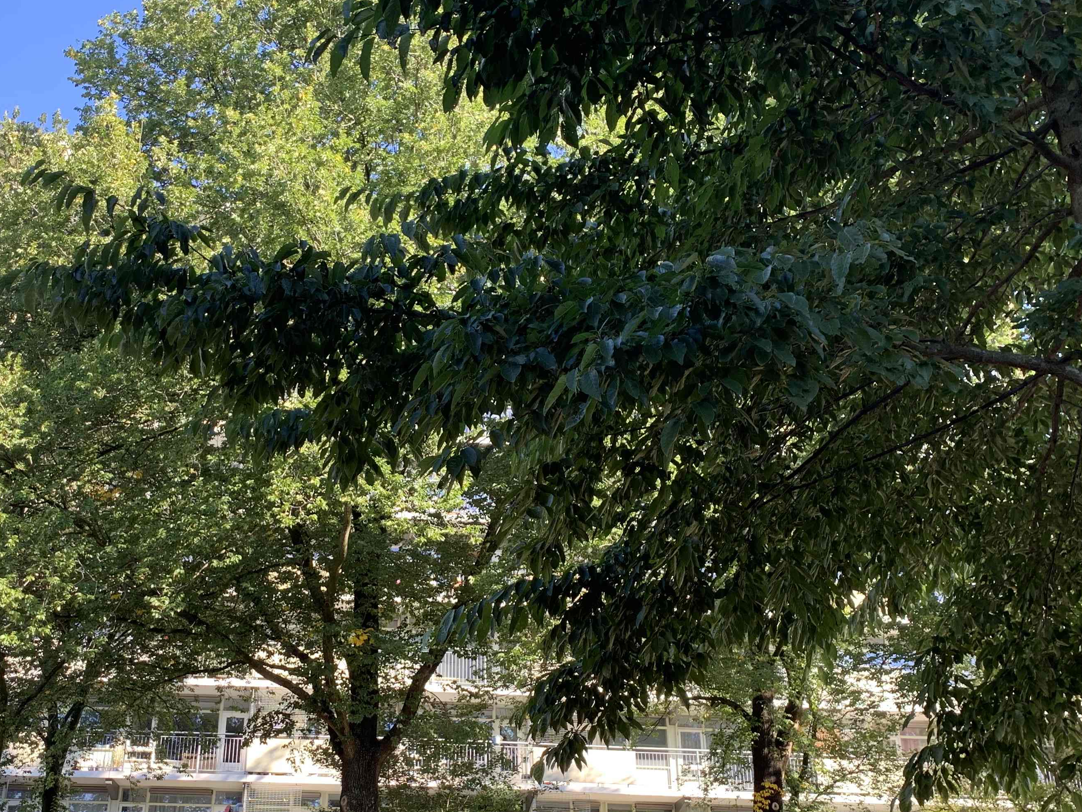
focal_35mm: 40
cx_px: 401
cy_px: 510
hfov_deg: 46.4
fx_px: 1250
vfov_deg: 35.8
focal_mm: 4.25
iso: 25
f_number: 1.8
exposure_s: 1/122
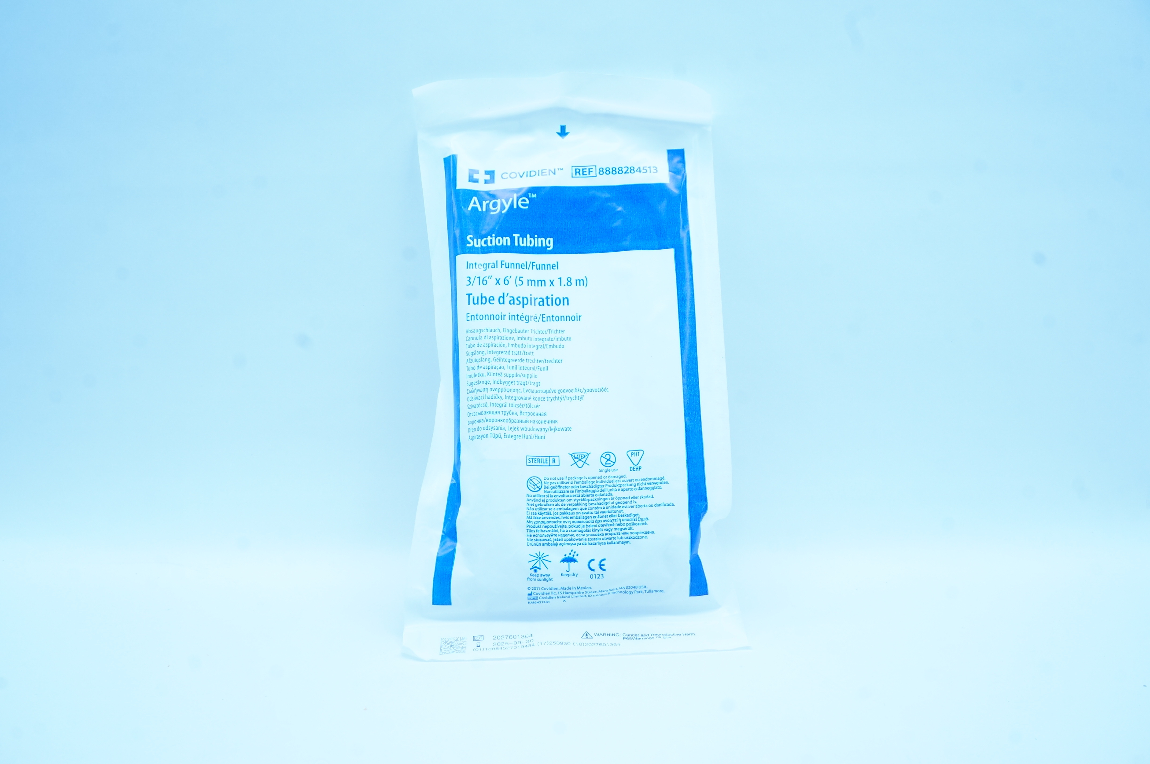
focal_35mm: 27
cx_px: 575
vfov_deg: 47.8
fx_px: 862
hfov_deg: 67.4
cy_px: 382
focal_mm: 18
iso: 400
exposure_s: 1/13
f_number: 13
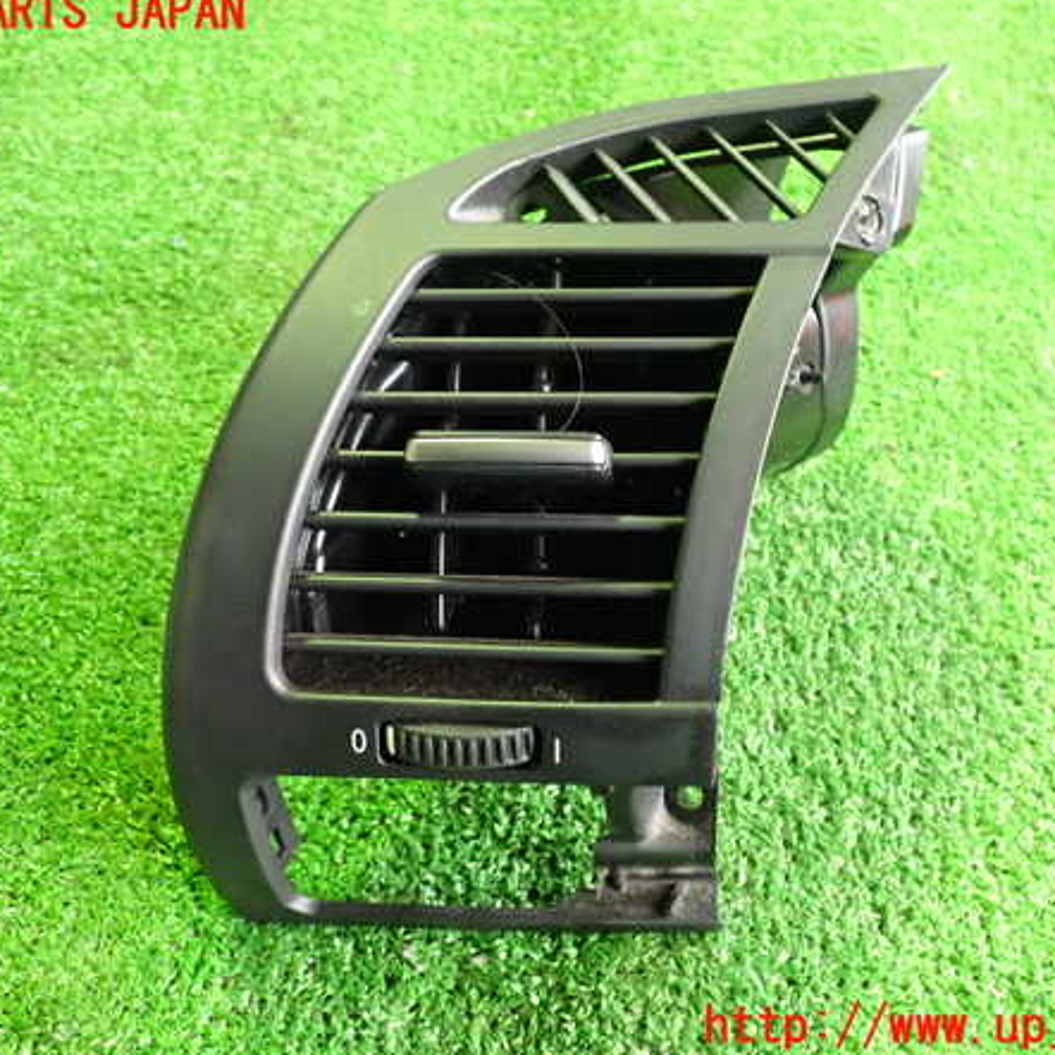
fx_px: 1241
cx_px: 528
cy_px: 520
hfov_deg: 46.0
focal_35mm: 36
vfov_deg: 46.0
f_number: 2.3
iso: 800
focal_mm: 5.4
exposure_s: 1/30
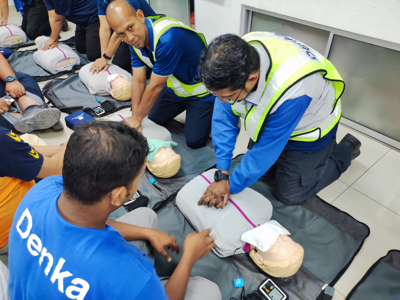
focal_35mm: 17
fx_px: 196
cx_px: 200
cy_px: 150
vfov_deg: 74.6
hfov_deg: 91.1
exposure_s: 1/50
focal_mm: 4.7
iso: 365
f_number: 1.79
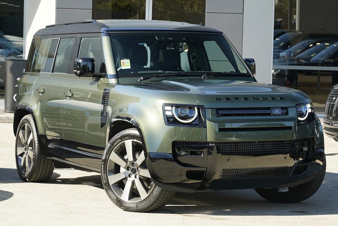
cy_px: 113
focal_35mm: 105
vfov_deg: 13.0
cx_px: 169
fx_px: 986
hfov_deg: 19.5
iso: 1000
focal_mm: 105
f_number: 7.1
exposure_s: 1/500
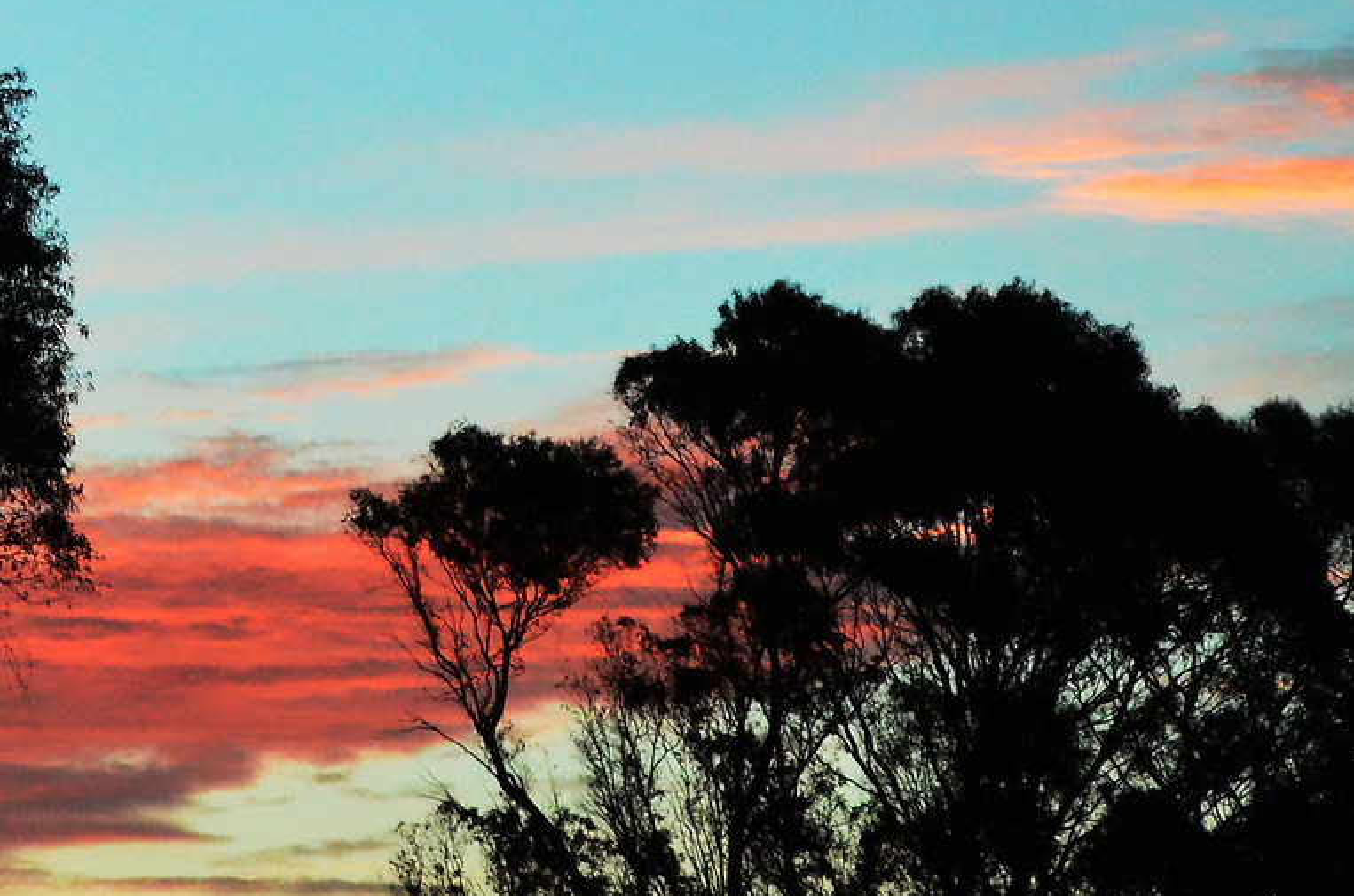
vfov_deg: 5.3
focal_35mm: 260
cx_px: -227
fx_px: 9740
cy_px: 127
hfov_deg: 7.9
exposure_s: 1/500
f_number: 5.6
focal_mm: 55
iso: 2500
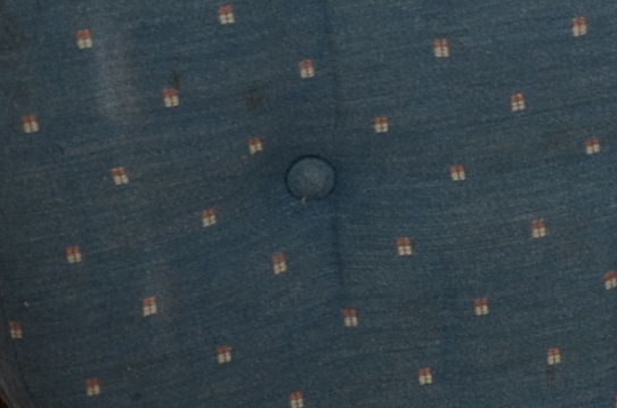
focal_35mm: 205
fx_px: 3505
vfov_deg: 6.6
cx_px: 592
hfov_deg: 10.0
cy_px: 408
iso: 320
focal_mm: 30
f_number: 6.3
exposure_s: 1/60
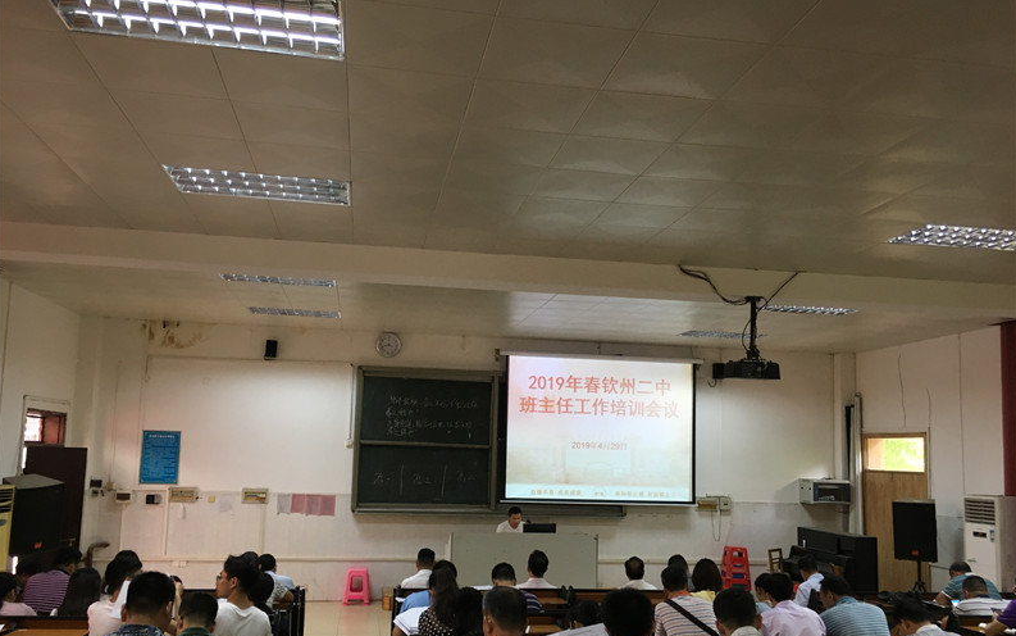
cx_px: 507
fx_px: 859
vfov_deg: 40.5
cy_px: 363
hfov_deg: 61.2
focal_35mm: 31
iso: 100
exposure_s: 1/33
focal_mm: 4.15
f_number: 2.2
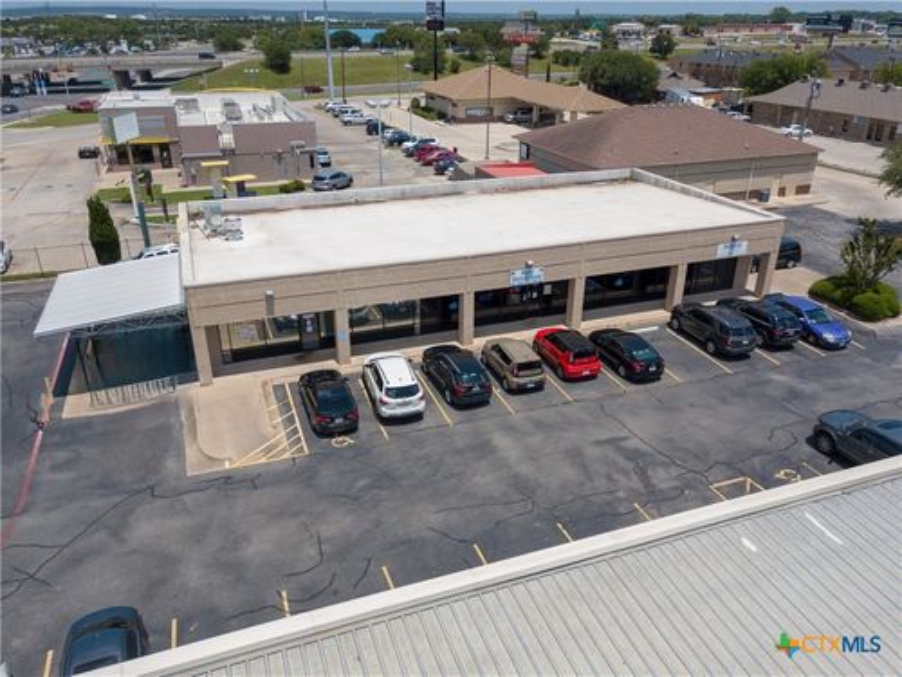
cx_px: 451
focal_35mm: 26
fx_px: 677
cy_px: 338
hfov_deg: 67.3
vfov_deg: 53.1
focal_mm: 4.7
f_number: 2.2
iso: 100
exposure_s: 1/1600
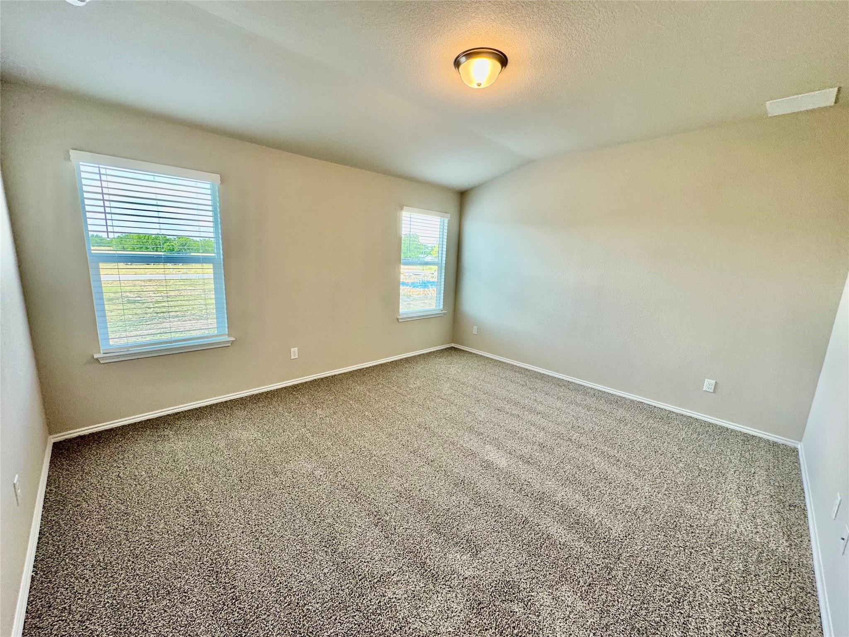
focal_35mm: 14
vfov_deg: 85.7
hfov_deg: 102.1
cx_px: 424
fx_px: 343
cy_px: 318
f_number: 2.2
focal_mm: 2.22
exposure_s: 1/120
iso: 200
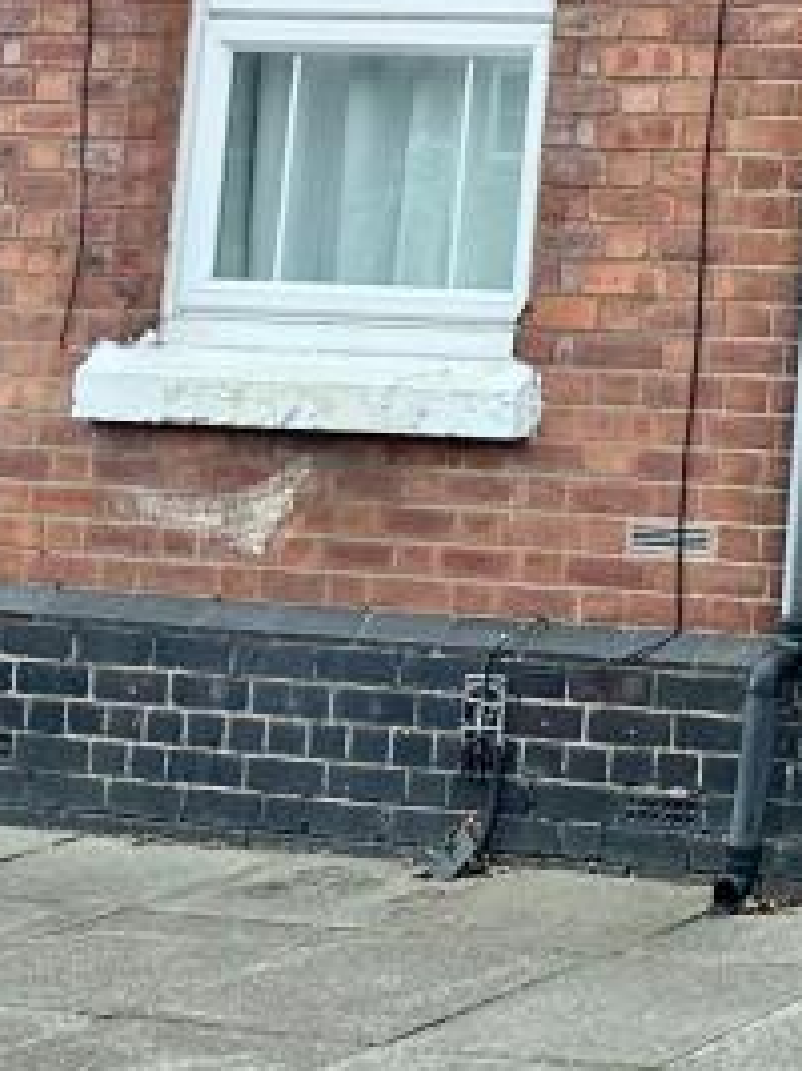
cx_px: 1953
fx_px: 2844
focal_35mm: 92
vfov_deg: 19.9
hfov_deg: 12.4
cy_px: -237
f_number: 1.78
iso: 80
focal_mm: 6.86
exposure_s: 1/587
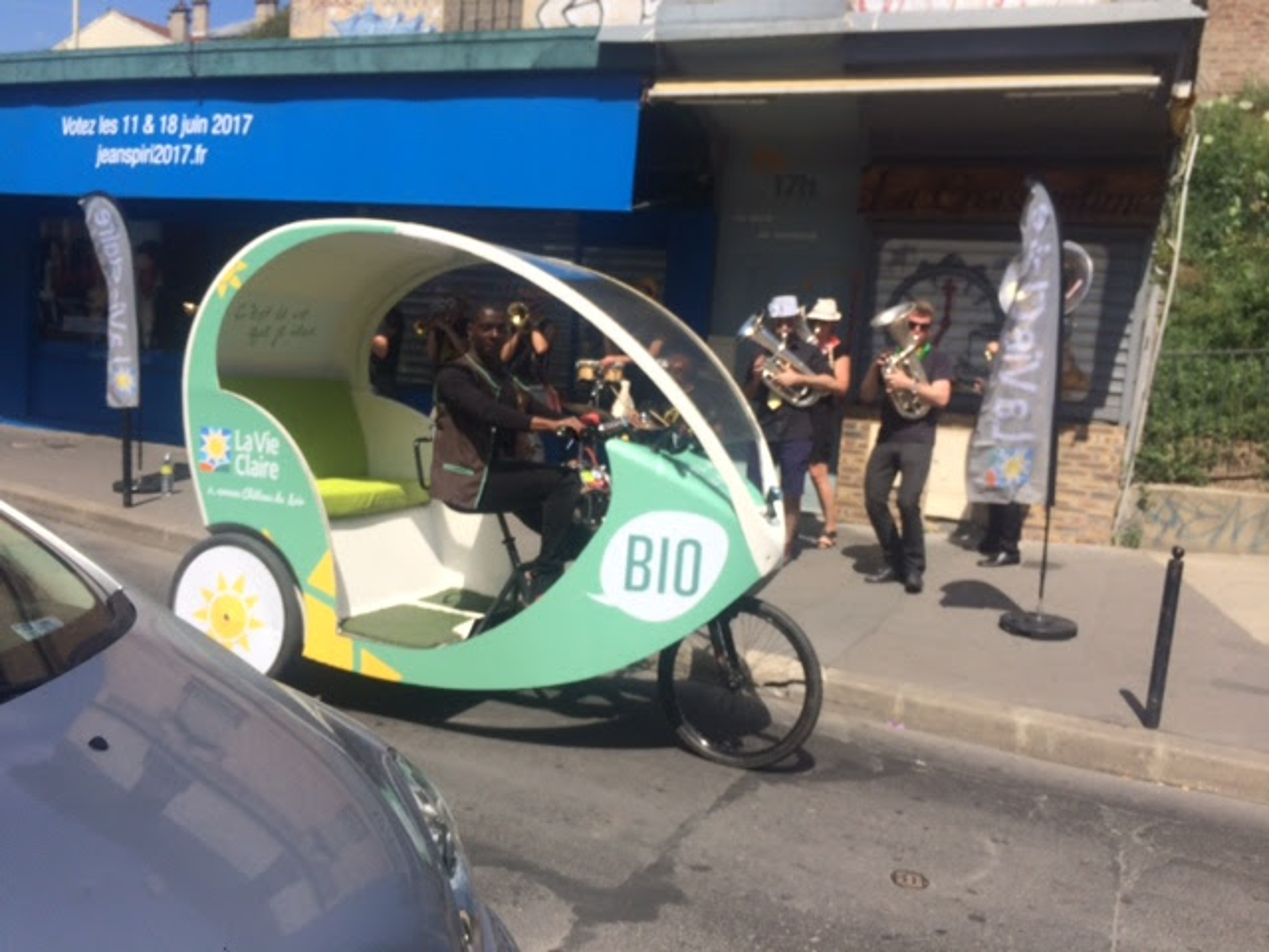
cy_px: 476
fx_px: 1063
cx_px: 634
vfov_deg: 48.2
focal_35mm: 29
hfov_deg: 61.7
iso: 32
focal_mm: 4.15
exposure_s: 1/2415
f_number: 2.2
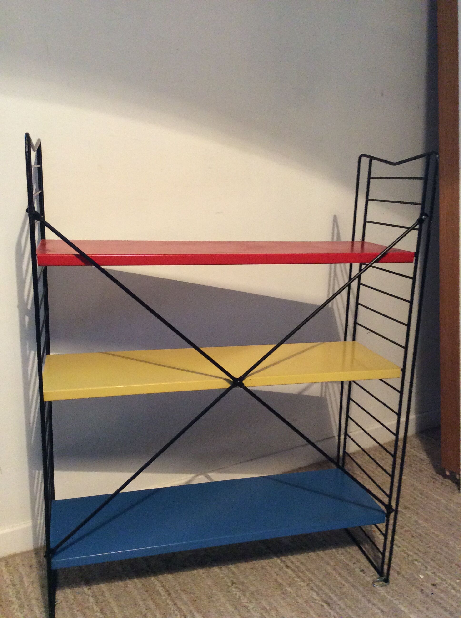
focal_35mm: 32
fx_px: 570
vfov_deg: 56.9
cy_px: 309
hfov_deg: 44.1
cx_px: 230
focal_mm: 3.3
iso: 250
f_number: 2.4
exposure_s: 1/25
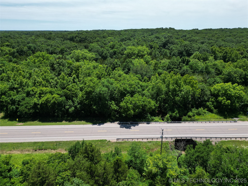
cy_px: 93
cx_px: 124
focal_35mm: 24
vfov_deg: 56.8
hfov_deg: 71.6
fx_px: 172
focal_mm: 6.72
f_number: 1.7
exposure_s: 1/2500
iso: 100
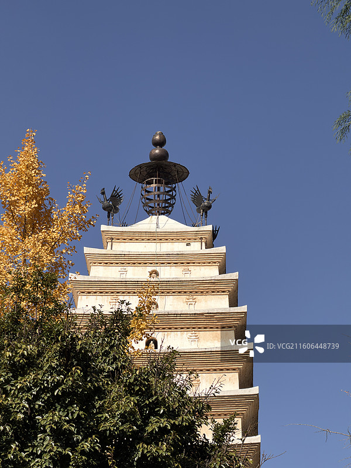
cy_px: 234
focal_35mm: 117
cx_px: 176
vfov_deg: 16.8
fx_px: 1582
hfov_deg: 12.7
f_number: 2.8
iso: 20
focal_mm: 16.89
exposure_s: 1/730
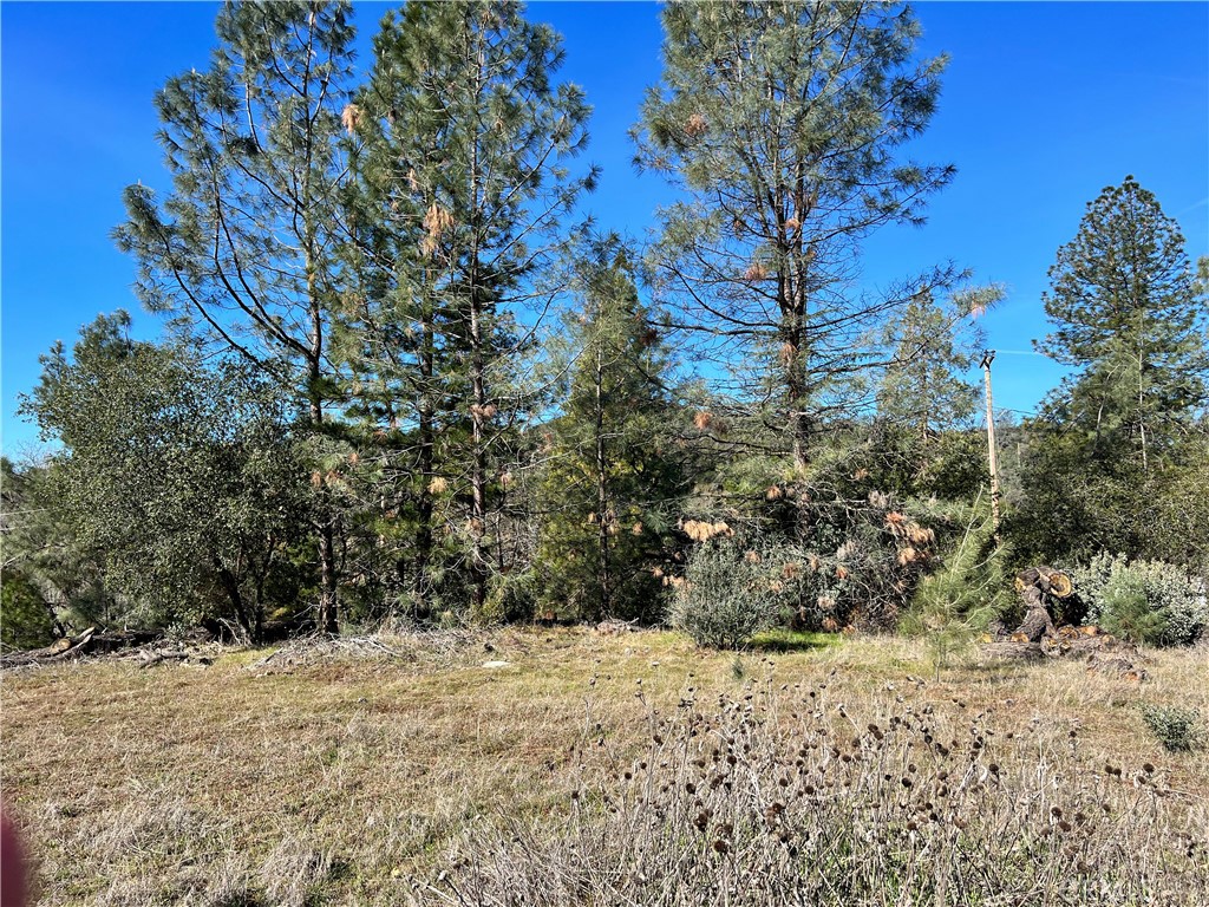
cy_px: 454
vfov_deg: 53.1
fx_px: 908
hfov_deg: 67.3
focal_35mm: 26
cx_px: 604
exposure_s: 1/2632
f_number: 1.5
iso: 50
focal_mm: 5.7
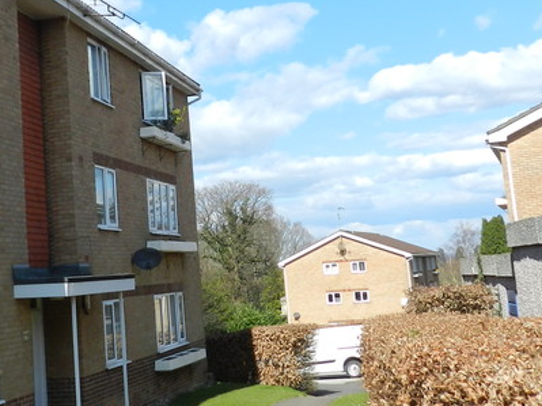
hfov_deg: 32.2
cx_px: 152
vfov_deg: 24.7
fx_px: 924
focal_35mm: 59
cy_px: 136
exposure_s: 1/800
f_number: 4
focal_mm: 4
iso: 160
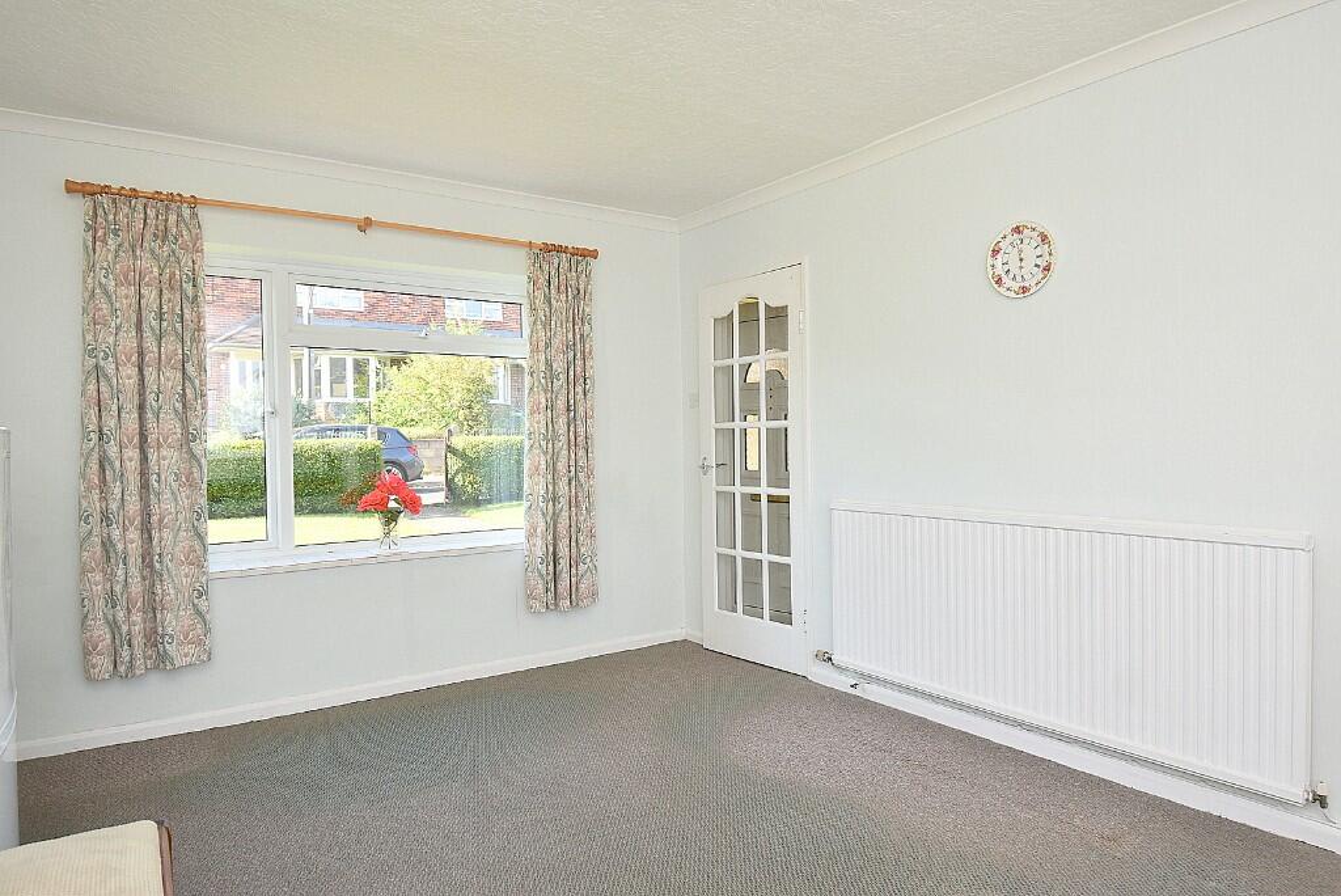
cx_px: 670
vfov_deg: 59.6
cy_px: 448
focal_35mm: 21
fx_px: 783
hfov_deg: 81.2
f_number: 5
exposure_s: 1/200
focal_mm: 14
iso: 360
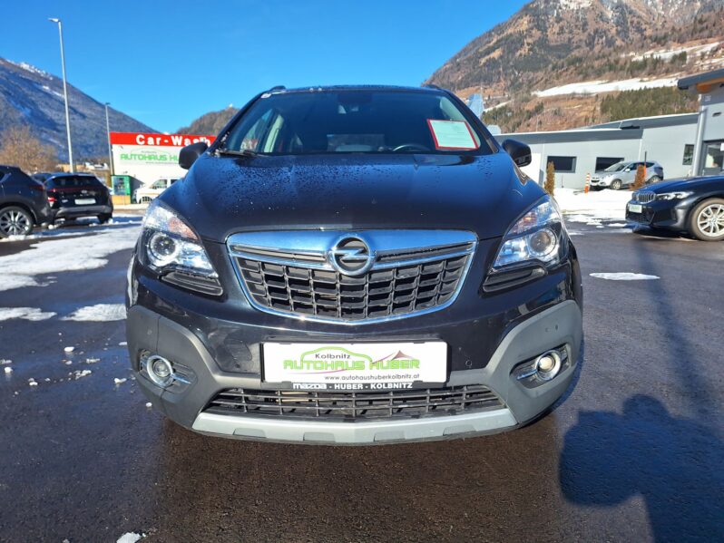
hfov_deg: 73.9
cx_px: 362
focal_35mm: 23
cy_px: 272
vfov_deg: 58.9
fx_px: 481
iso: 40
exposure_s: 1/2732
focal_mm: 5.54
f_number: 1.8
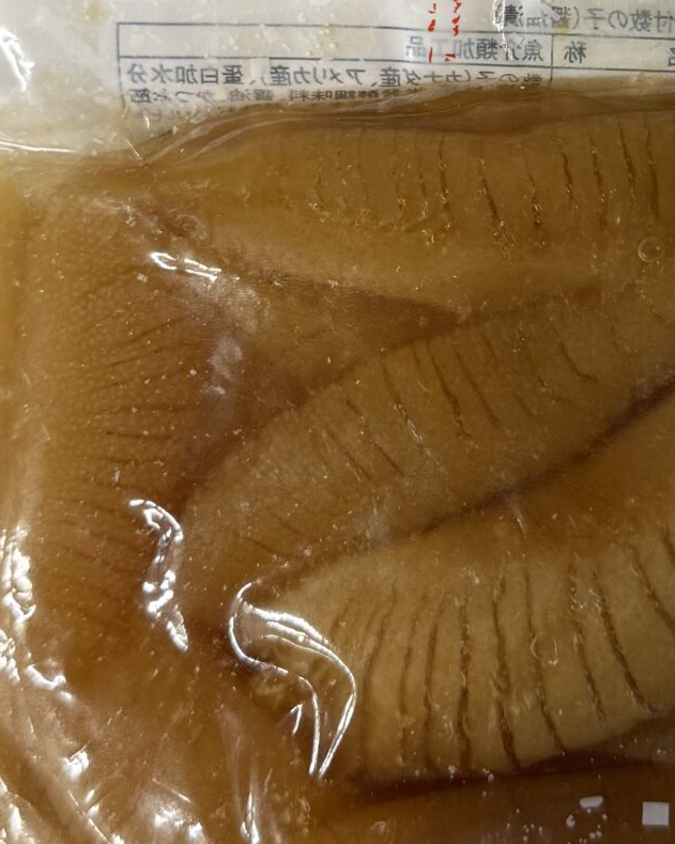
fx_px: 1898
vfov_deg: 24.5
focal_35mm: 76
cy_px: 133
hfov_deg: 20.0
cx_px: 502
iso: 160
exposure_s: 1/50
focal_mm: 6.76
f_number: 1.78
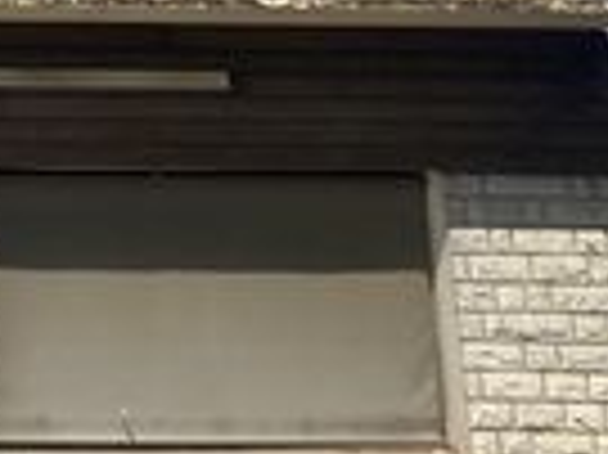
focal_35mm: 207
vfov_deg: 6.8
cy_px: -602
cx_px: -1171
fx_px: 3633
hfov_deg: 8.2
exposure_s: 1/2857
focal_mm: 3.99
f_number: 1.8
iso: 20
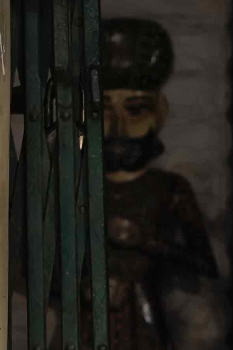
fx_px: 5446
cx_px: 621
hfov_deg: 2.4
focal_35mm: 561
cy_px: 139
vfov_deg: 3.7
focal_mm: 85
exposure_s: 1/1250
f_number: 4.5
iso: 1000
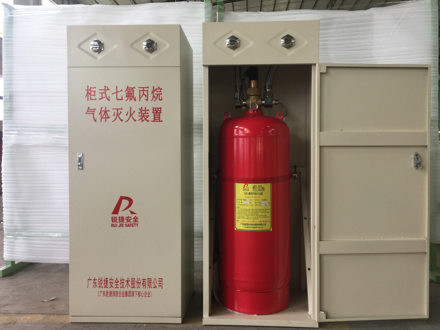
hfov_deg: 60.0
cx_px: 226
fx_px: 381
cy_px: 168
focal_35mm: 30
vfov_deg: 46.8
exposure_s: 1/17
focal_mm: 4.15
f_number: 2.2
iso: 40
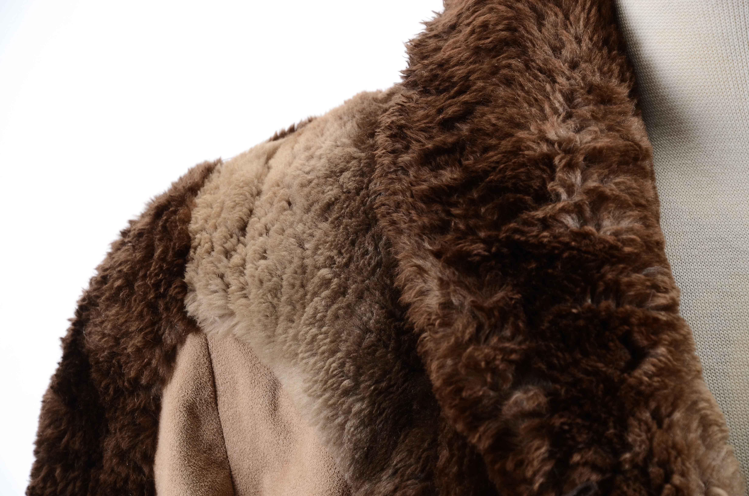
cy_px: 248
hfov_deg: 13.1
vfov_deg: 8.7
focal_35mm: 158
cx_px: 374
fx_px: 3270
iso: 160
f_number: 7.1
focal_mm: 105
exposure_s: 1/80
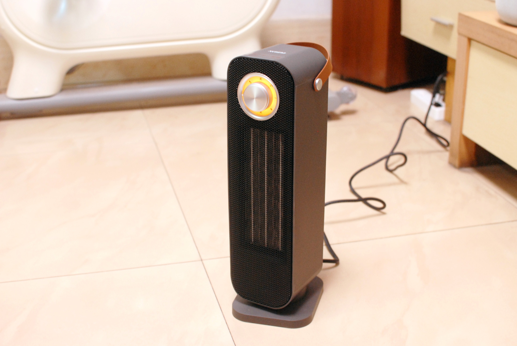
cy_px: 173
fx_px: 755
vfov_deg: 25.8
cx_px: 258
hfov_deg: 37.8
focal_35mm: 52
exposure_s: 1/30
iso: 640
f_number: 4
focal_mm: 35
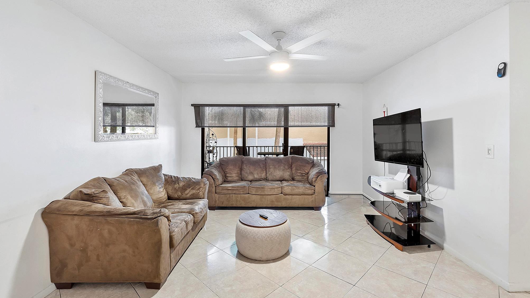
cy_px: 136
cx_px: 266
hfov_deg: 99.4
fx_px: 225
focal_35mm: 16
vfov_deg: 66.9
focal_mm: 10
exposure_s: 2.5
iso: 160
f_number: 11
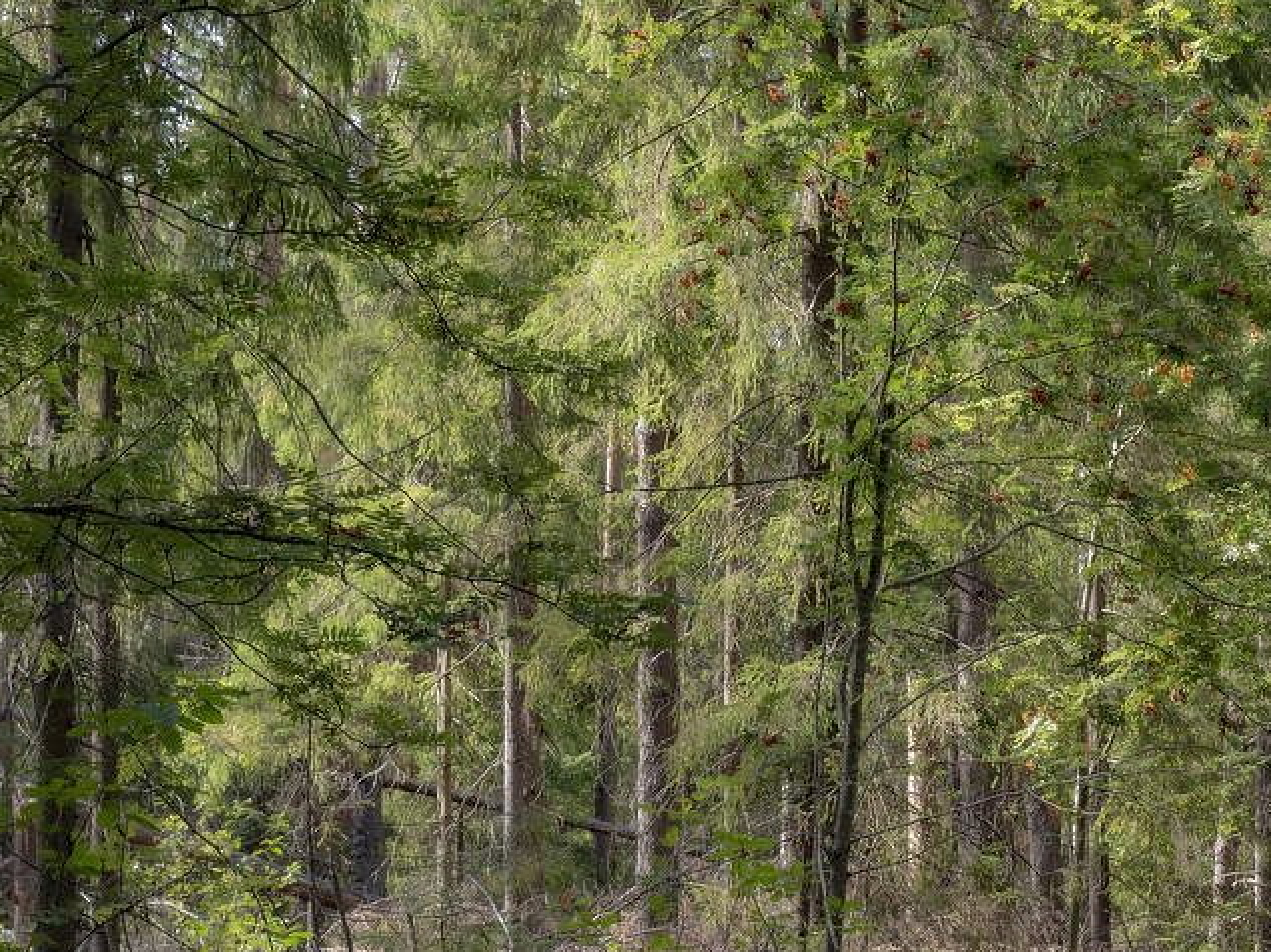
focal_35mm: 102
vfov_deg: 14.4
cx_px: 1083
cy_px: 710
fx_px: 3744
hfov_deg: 19.0
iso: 250
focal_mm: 48
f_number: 7.1
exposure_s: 1/80
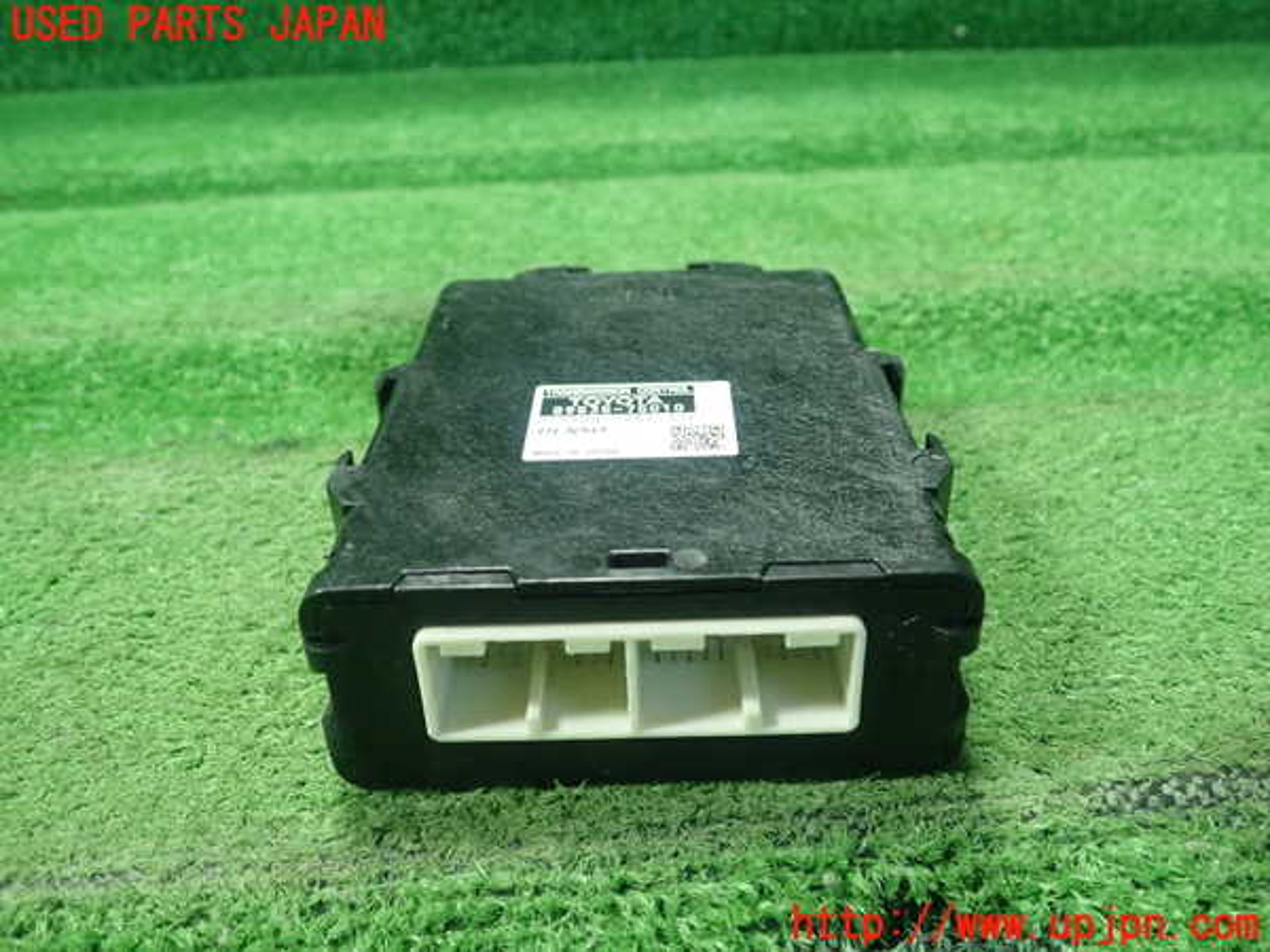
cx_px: 635
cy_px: 476
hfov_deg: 60.0
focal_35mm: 30
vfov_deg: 46.8
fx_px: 1101
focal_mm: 5.5
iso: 640
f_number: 2.3
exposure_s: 1/125
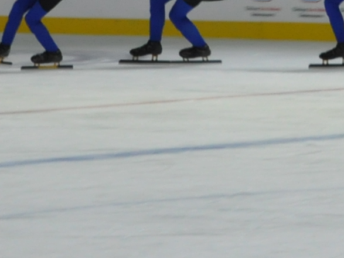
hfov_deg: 4.3
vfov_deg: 3.2
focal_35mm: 458
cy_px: -123
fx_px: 4550
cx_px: 418
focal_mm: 58
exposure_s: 1/125
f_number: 4.8
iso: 1250
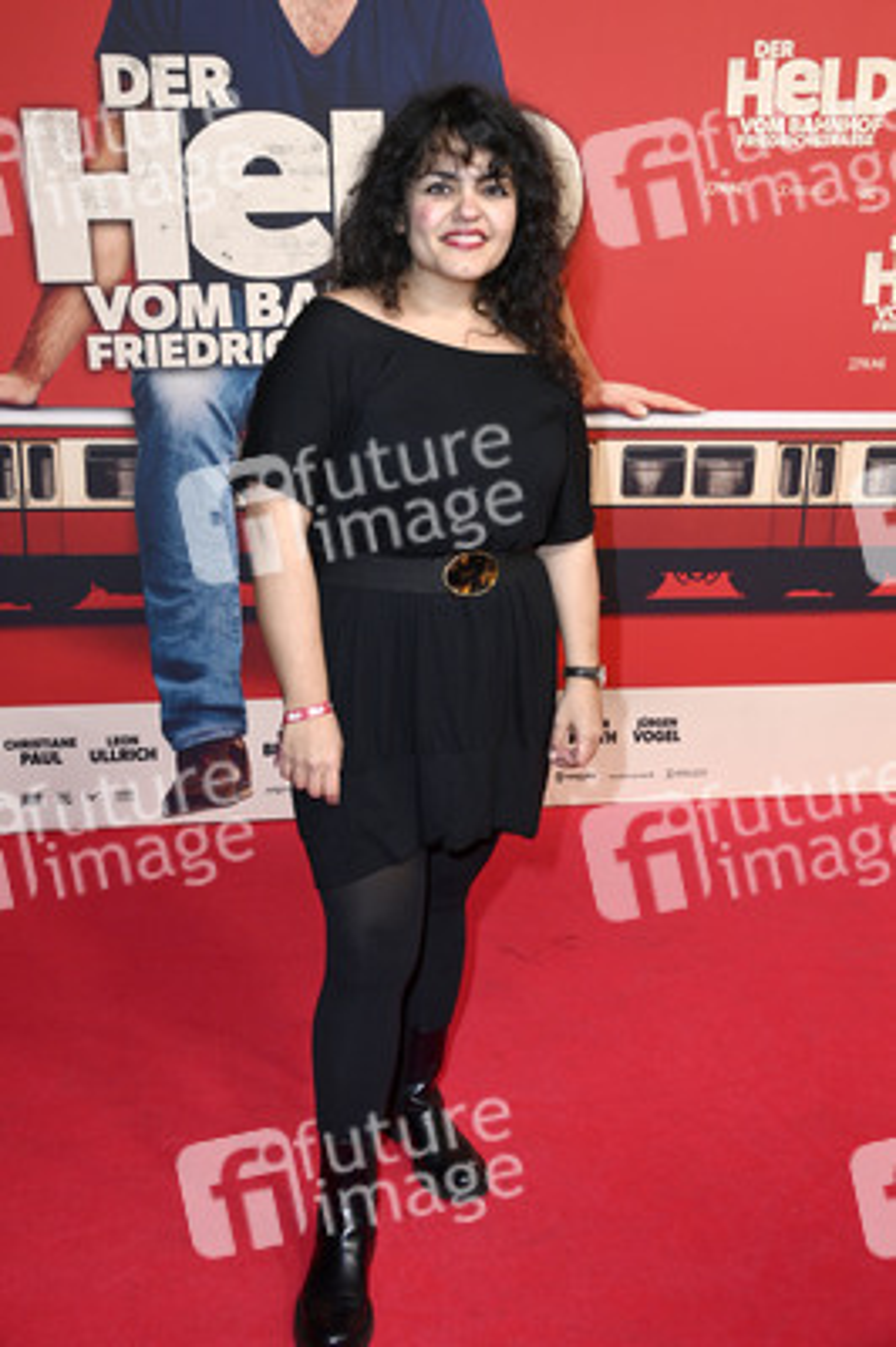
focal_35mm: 40
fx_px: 1496
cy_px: 674
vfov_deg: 48.5
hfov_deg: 33.3
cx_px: 448
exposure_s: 1/250
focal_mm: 40
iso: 800
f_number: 5.6
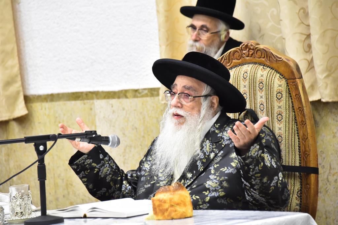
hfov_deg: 10.3
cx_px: 169
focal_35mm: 200
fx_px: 1878
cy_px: 112
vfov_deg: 6.9
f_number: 5.6
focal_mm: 200
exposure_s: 1/125
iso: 4000
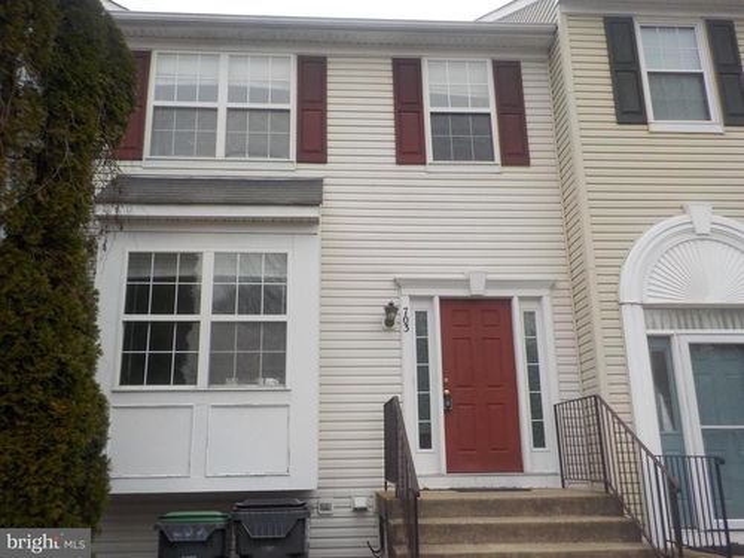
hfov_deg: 60.0
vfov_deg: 46.8
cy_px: 279
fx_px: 645
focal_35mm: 30
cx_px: 372
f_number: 3.3
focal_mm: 4.1
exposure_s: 1/250
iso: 125
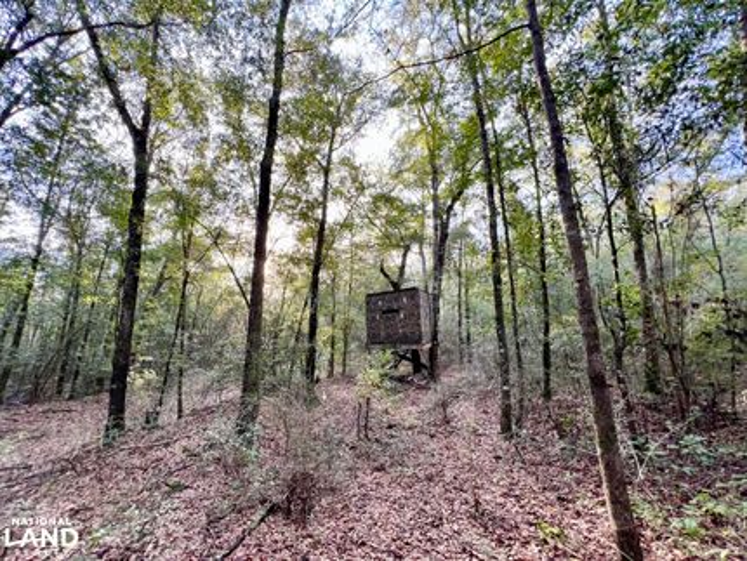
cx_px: 374
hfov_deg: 106.1
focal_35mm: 13
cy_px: 280
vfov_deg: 90.0
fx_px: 281
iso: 40
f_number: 1.8
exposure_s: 1/99
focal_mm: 1.57
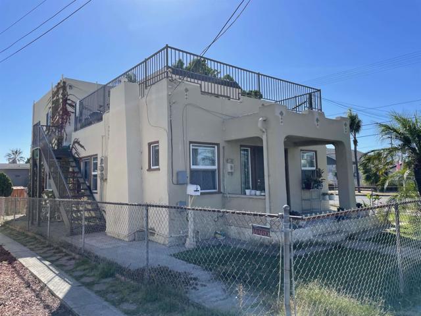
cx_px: 210
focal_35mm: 26
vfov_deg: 53.1
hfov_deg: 67.3
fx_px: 316
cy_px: 158
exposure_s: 1/3205
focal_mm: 4.2
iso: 32
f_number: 1.6
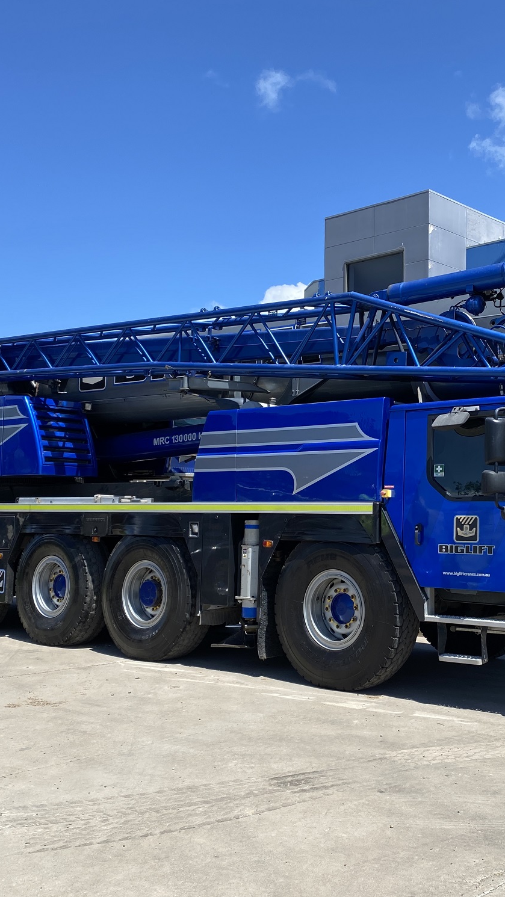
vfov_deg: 52.8
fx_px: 904
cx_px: 365
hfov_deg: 30.8
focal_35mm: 38
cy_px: 451
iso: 32
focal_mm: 4.25
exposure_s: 1/2358
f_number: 1.8
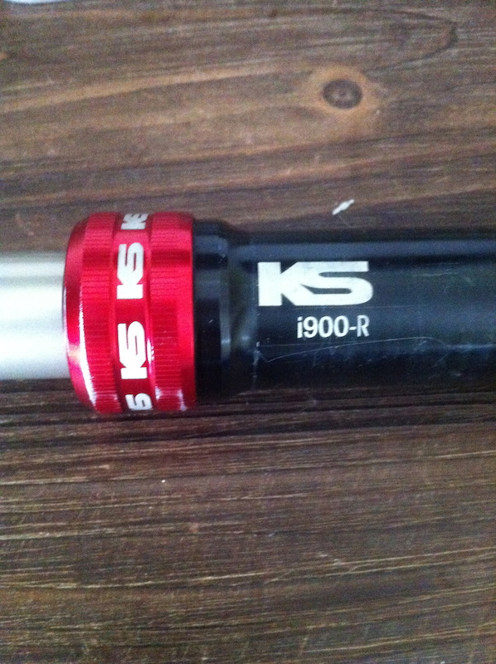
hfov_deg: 40.6
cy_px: 332
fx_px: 670
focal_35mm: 35
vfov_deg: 52.7
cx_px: 248
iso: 1000
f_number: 2.8
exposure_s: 1/15
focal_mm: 3.85
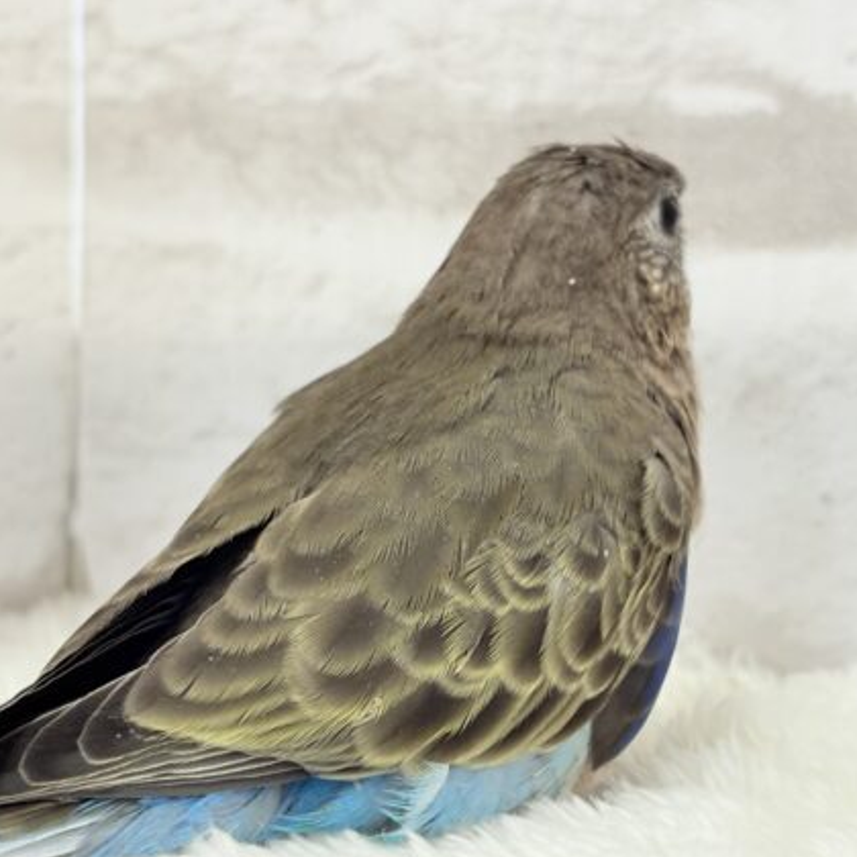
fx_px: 1961
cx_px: 418
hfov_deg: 24.7
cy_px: 482
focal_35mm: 70
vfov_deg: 24.6
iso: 125
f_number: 1.6
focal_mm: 5.96
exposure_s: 1/100
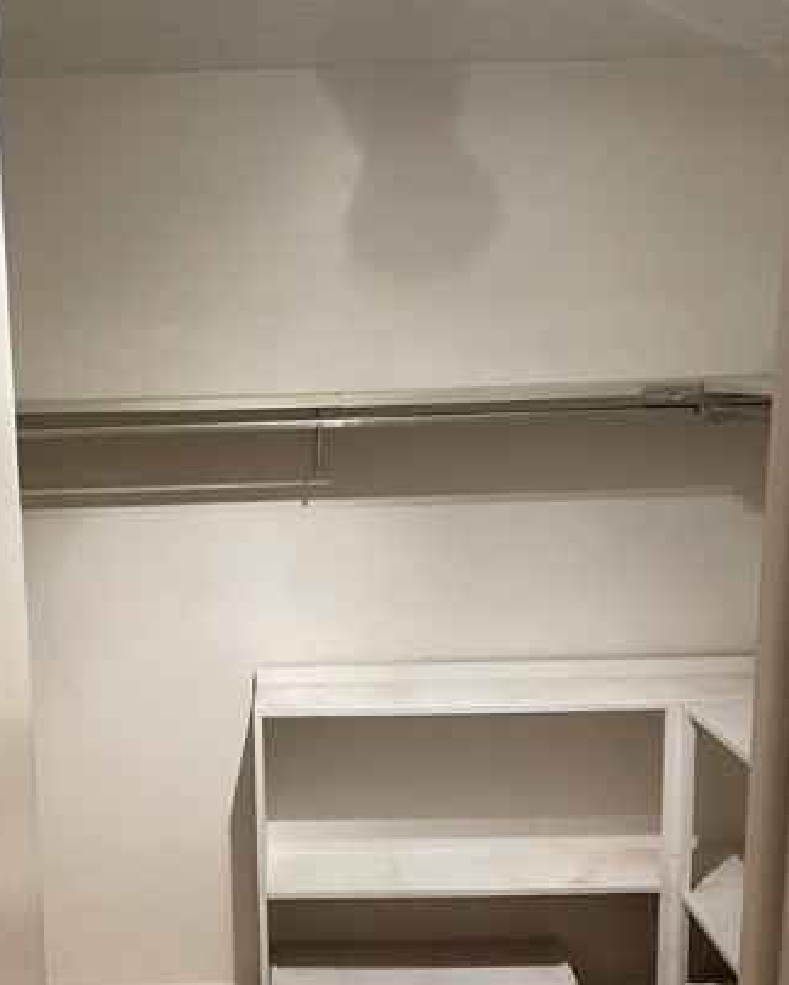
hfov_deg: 31.3
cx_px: 296
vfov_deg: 38.1
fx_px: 1401
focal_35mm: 48
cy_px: 699
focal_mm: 4.2
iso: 125
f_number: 1.6
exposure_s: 1/60
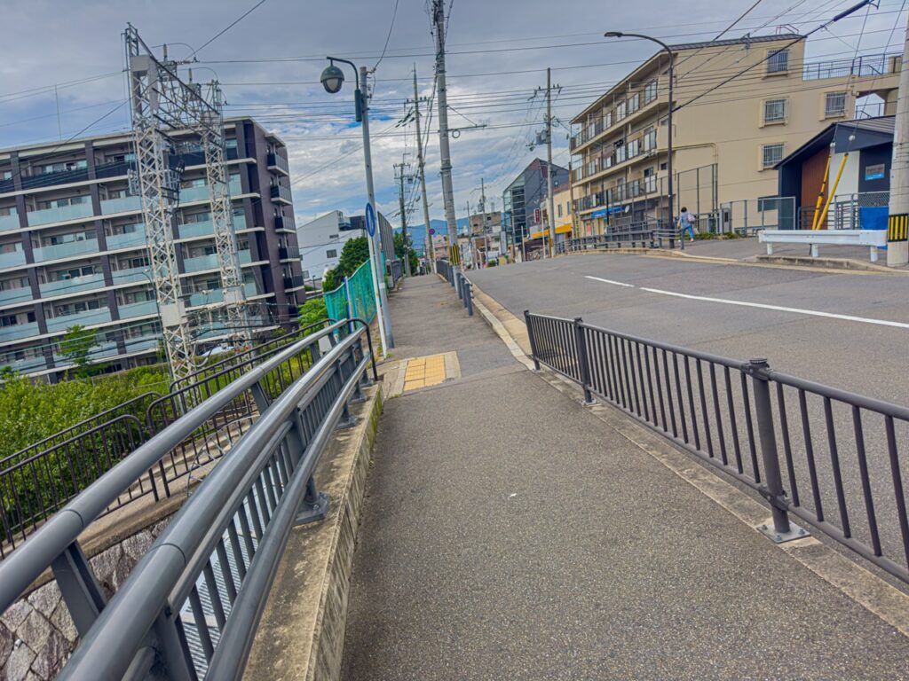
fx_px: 630
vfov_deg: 56.8
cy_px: 340
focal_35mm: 24
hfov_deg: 71.6
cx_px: 454
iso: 100
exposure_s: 1/3600
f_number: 1.8
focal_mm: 6.86
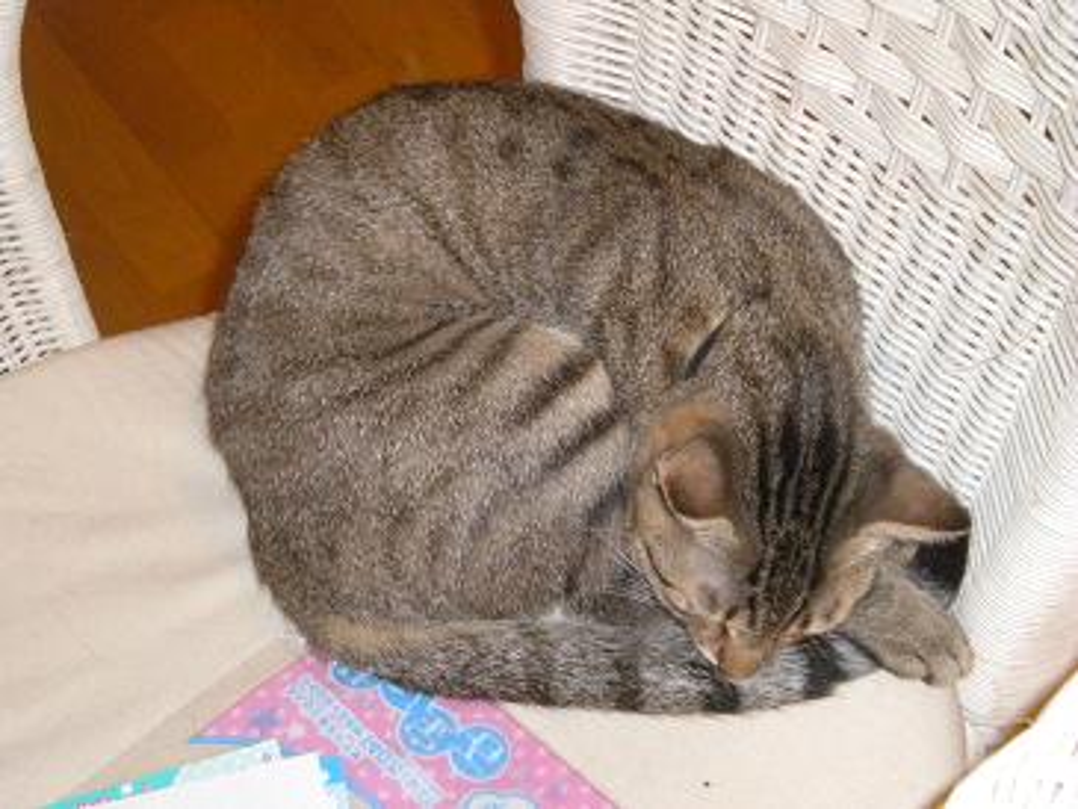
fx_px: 2118
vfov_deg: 21.6
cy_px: 404
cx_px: 539
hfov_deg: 28.6
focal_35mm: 68
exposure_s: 1/60
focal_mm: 12.3
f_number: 4.6
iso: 800
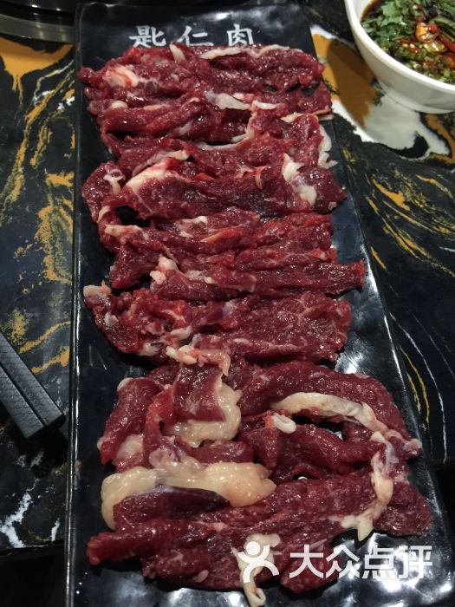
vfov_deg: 61.7
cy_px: 304
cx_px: 228
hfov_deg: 48.2
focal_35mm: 29
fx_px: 508
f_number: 2.2
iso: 100
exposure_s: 1/4
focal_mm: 4.15
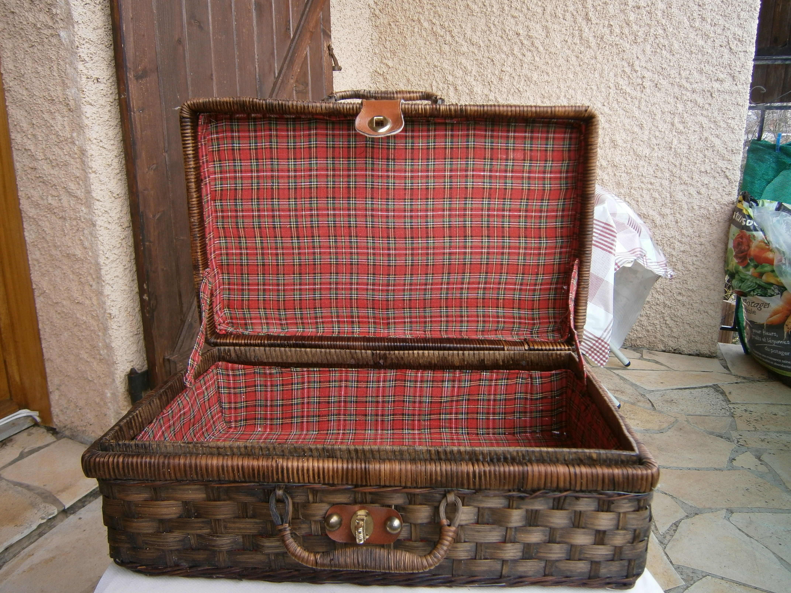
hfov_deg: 67.3
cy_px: 296
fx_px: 594
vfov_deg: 53.1
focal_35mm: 26
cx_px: 396
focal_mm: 4.7
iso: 80
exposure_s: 1/100
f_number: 2.8
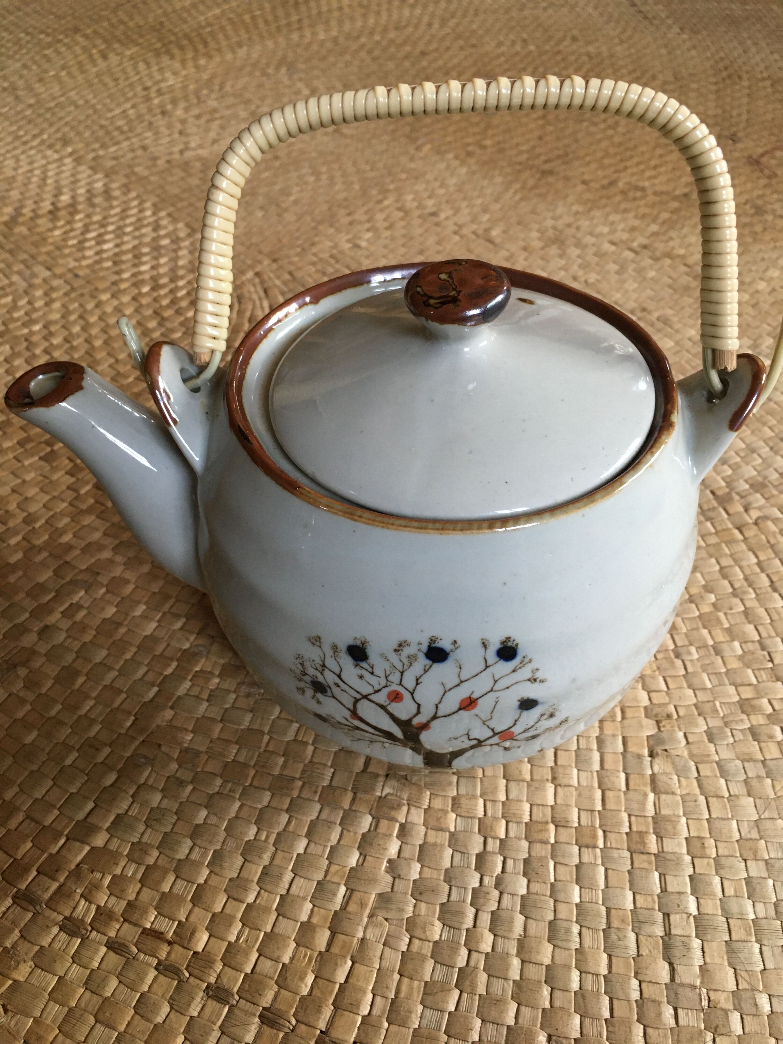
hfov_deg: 48.2
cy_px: 522
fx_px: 875
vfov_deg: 61.7
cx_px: 392
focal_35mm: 29
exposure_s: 1/33
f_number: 2.2
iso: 160
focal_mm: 4.15
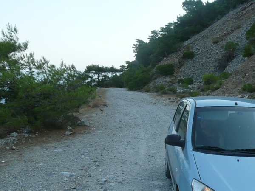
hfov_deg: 42.1
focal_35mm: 45
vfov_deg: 32.2
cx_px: 128
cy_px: 96
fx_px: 331
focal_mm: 4.9
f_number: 3.4
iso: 100
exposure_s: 1/400
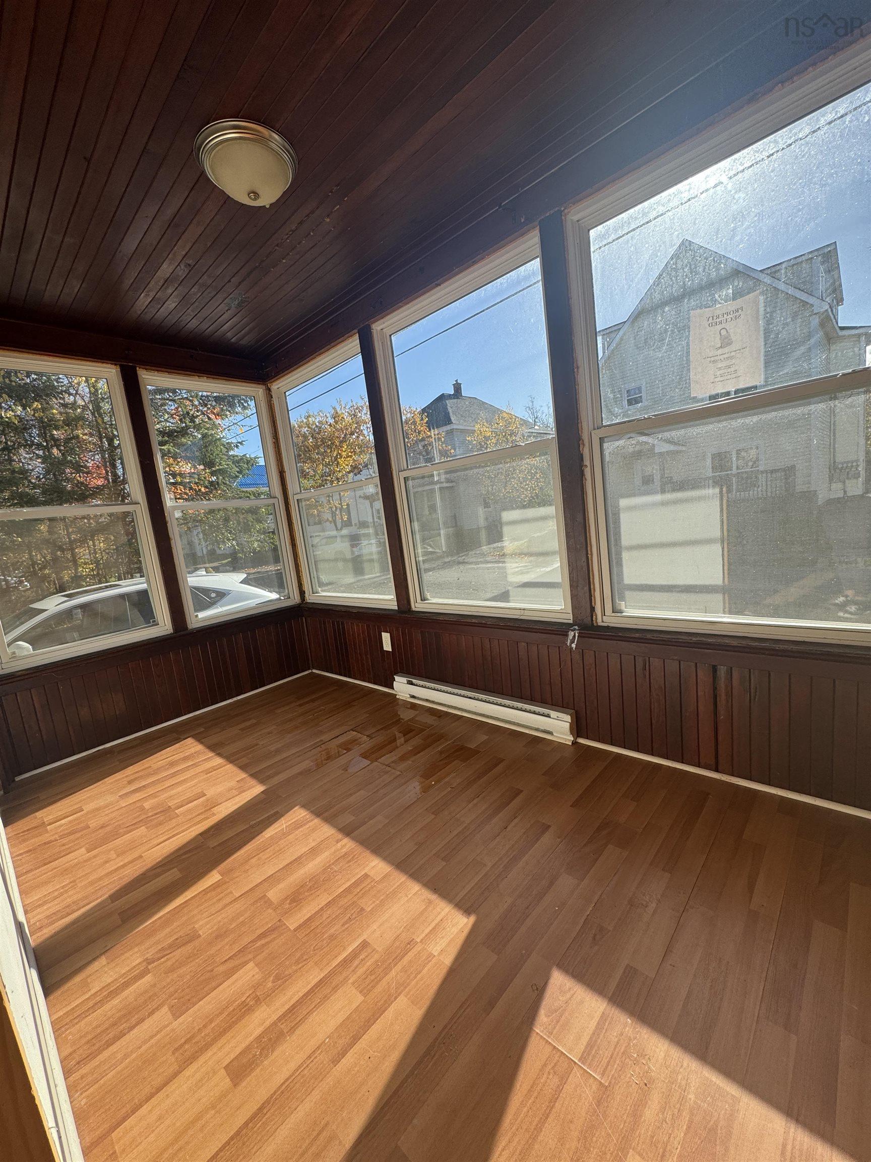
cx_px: 436
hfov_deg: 85.7
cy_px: 581
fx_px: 470
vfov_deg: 102.1
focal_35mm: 14
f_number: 2.2
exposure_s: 1/734
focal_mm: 2.22
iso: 40
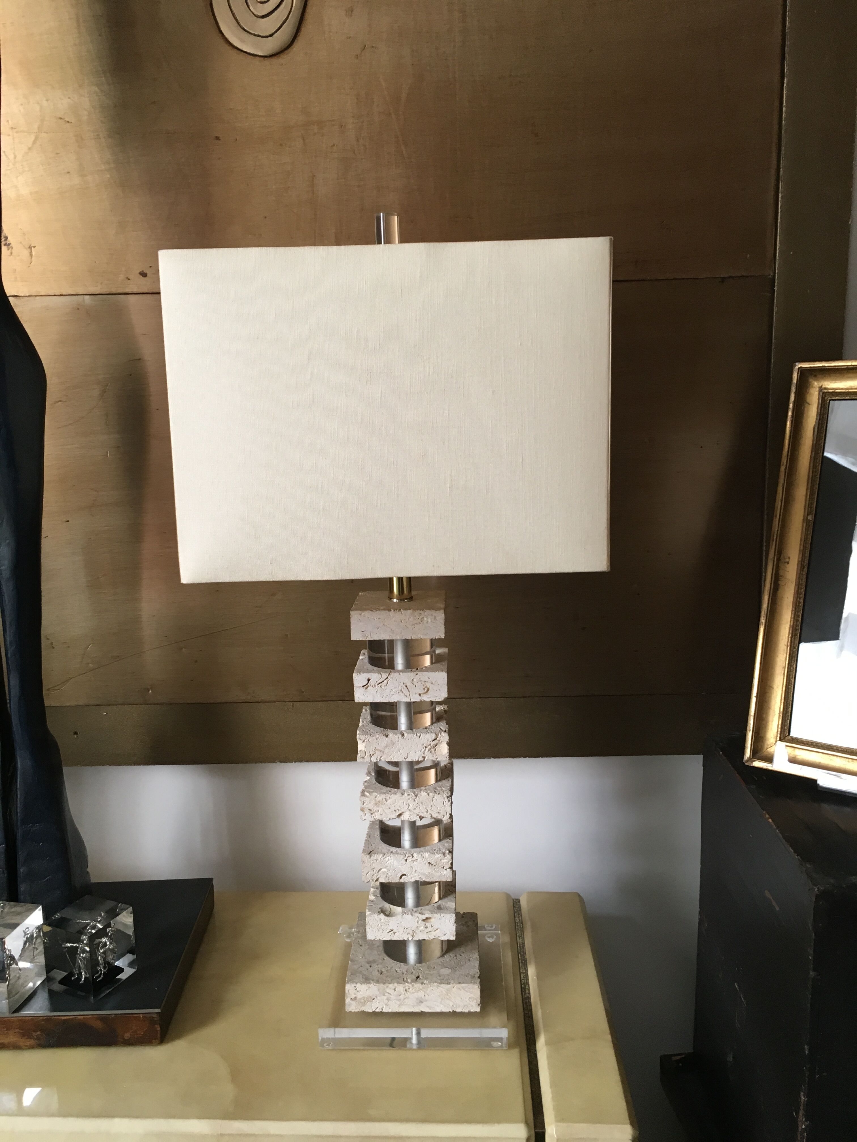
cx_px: 428
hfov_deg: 48.2
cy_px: 571
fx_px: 957
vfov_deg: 61.7
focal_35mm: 29
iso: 100
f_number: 2.2
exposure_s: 1/33
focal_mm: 4.15
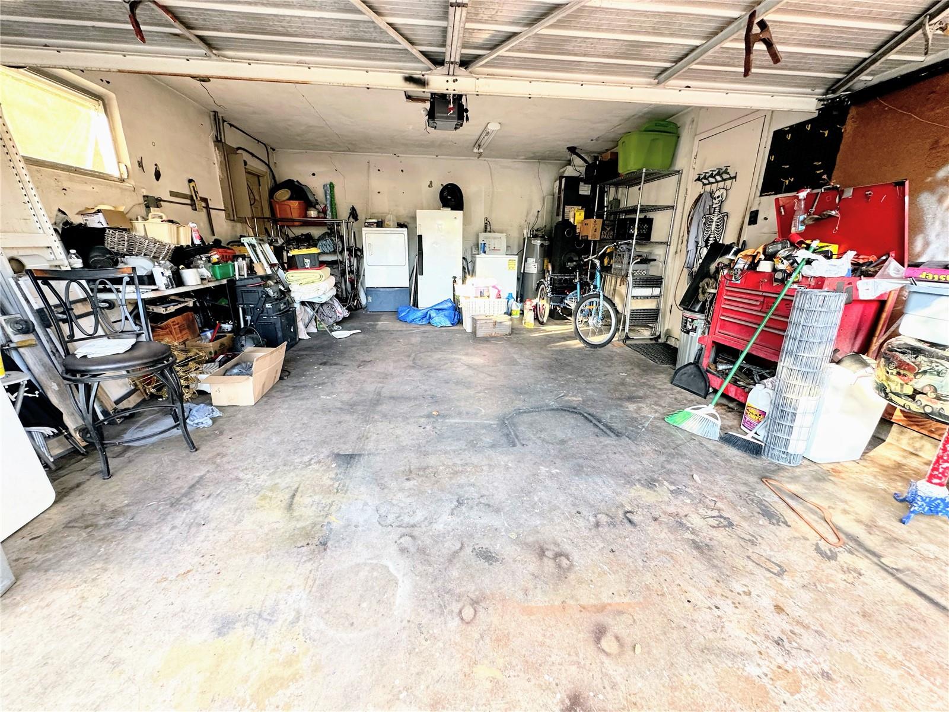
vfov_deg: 85.7
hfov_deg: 102.1
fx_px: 384
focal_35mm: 14
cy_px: 356
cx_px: 474
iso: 200
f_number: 2.2
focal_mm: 2.22
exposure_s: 1/99
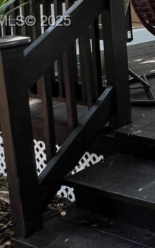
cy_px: 22
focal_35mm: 53
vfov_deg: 35.8
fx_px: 358
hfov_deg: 15.3
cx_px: 362
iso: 32
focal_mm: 1.57
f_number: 1.8
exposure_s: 1/99
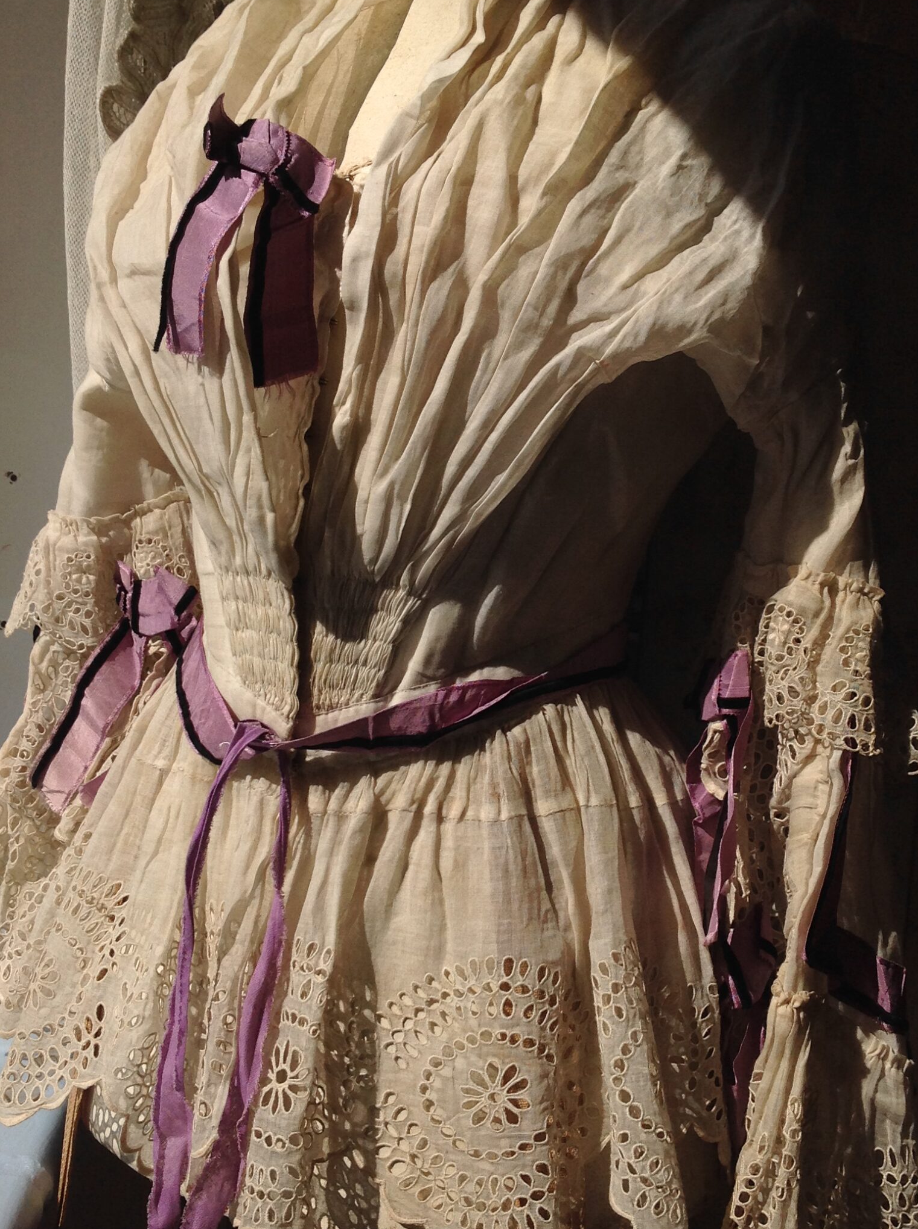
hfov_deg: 32.7
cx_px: 547
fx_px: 1560
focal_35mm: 44
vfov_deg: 43.0
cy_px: 648
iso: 64
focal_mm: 4.28
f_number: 2.4
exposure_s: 1/6061
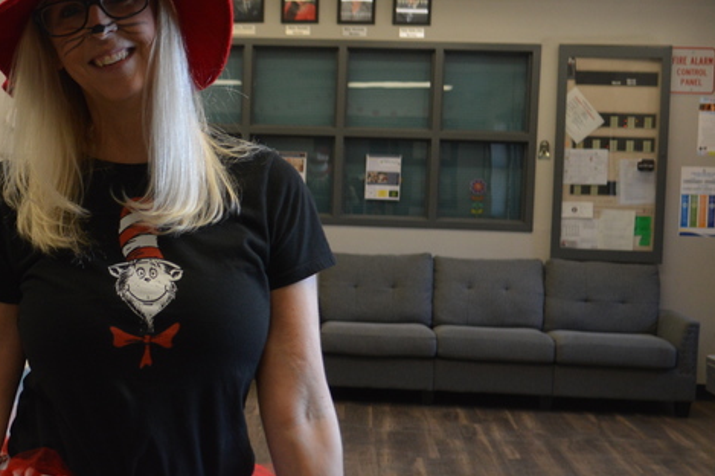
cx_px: 120
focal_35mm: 72
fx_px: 1429
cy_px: 300
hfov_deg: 27.4
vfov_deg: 18.9
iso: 450
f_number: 3.8
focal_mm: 22
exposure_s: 1/60
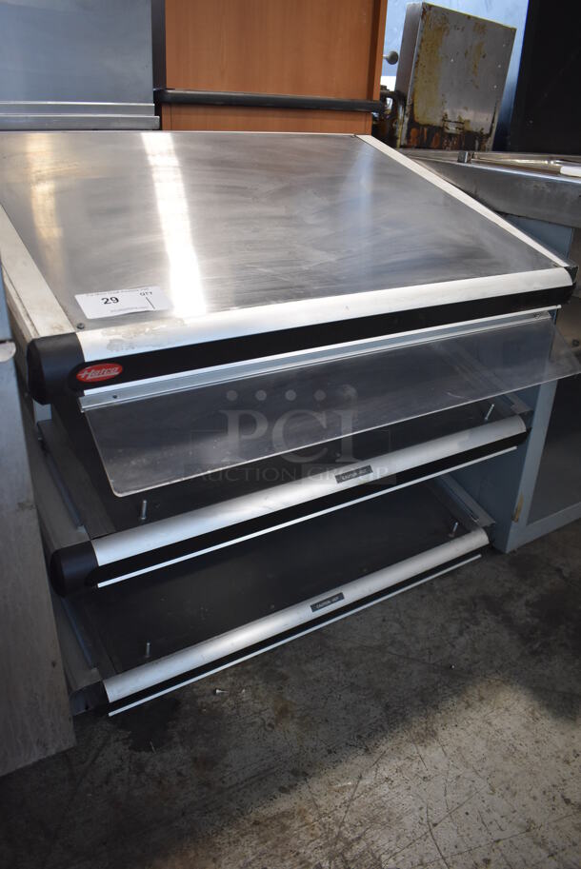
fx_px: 653
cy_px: 434
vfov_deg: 67.3
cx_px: 290
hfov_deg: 48.0
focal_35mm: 27
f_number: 3.5
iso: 1250
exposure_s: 1/125
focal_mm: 18
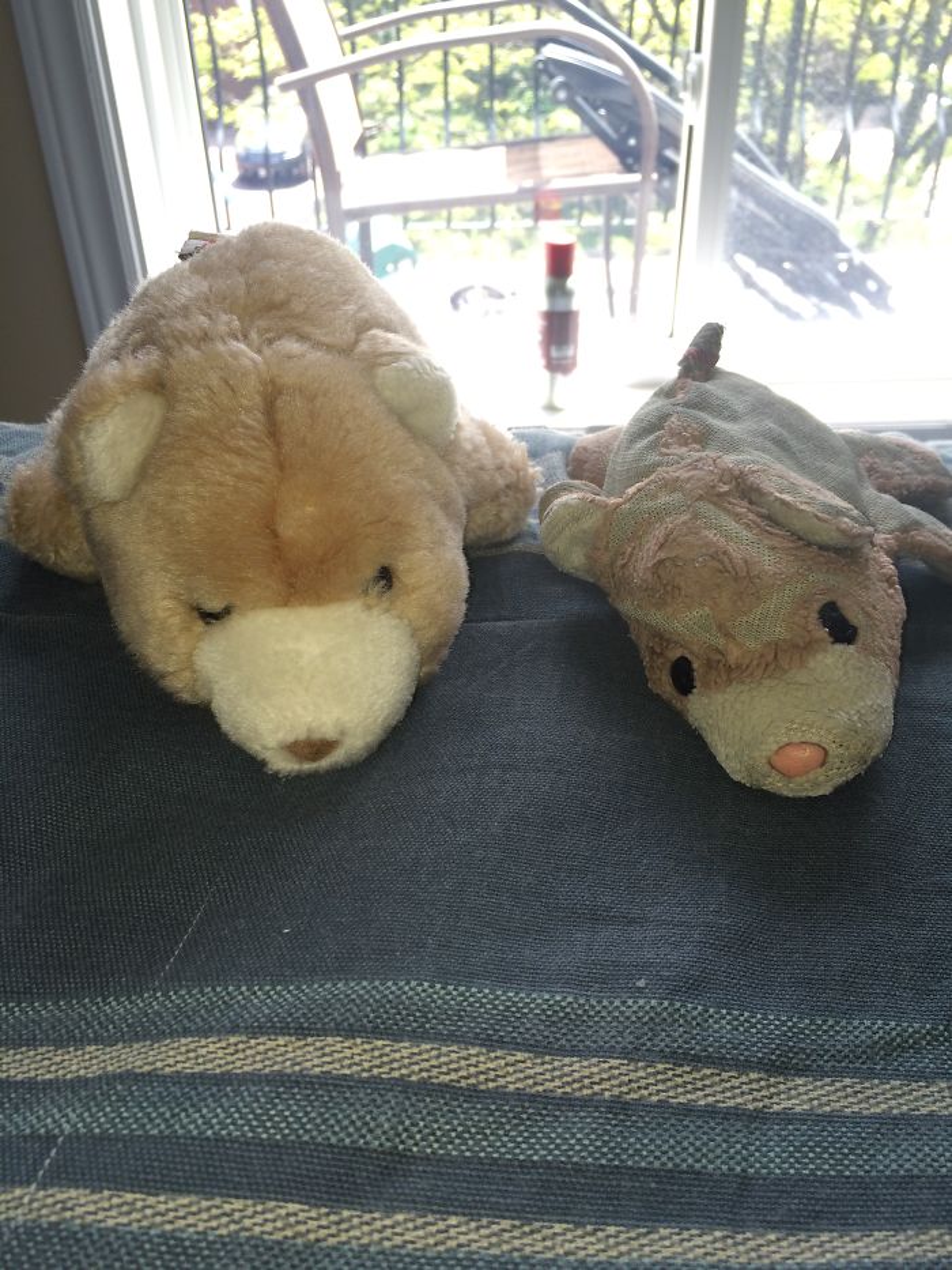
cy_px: 635
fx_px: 1063
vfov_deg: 61.7
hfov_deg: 48.2
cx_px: 476
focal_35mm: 29
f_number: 2.2
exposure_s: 1/134
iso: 32
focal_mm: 4.15
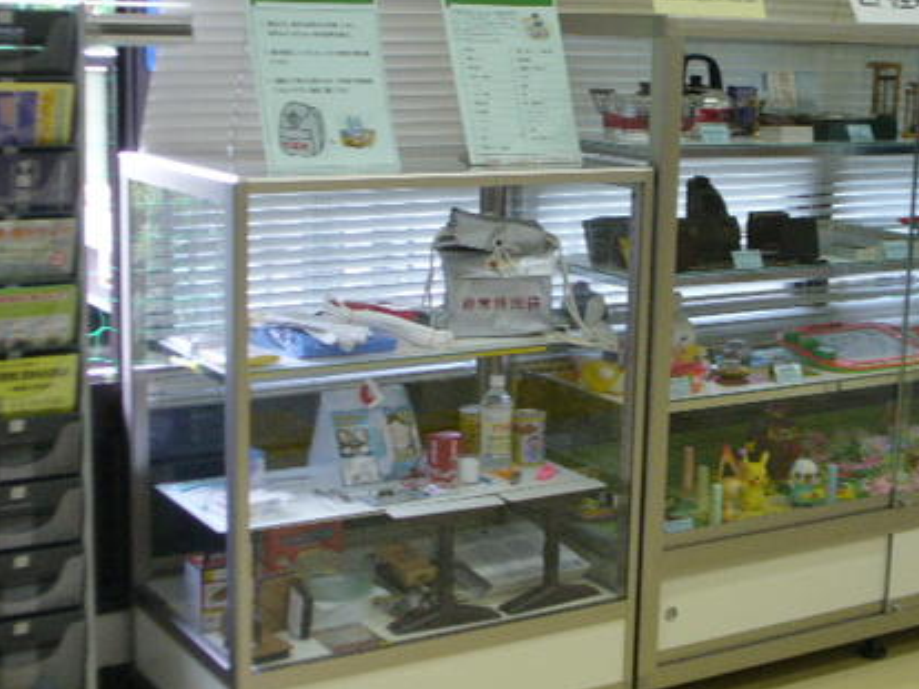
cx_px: 533
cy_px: 310
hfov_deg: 33.2
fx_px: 1539
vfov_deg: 25.2
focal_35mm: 58
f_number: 3
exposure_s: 1/25
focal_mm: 7.9
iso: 200
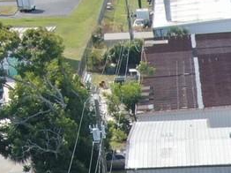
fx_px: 1467
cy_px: 520
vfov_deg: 6.2
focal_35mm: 220
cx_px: 502
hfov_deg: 8.4
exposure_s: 1/500
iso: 100
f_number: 3.3
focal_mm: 6.21
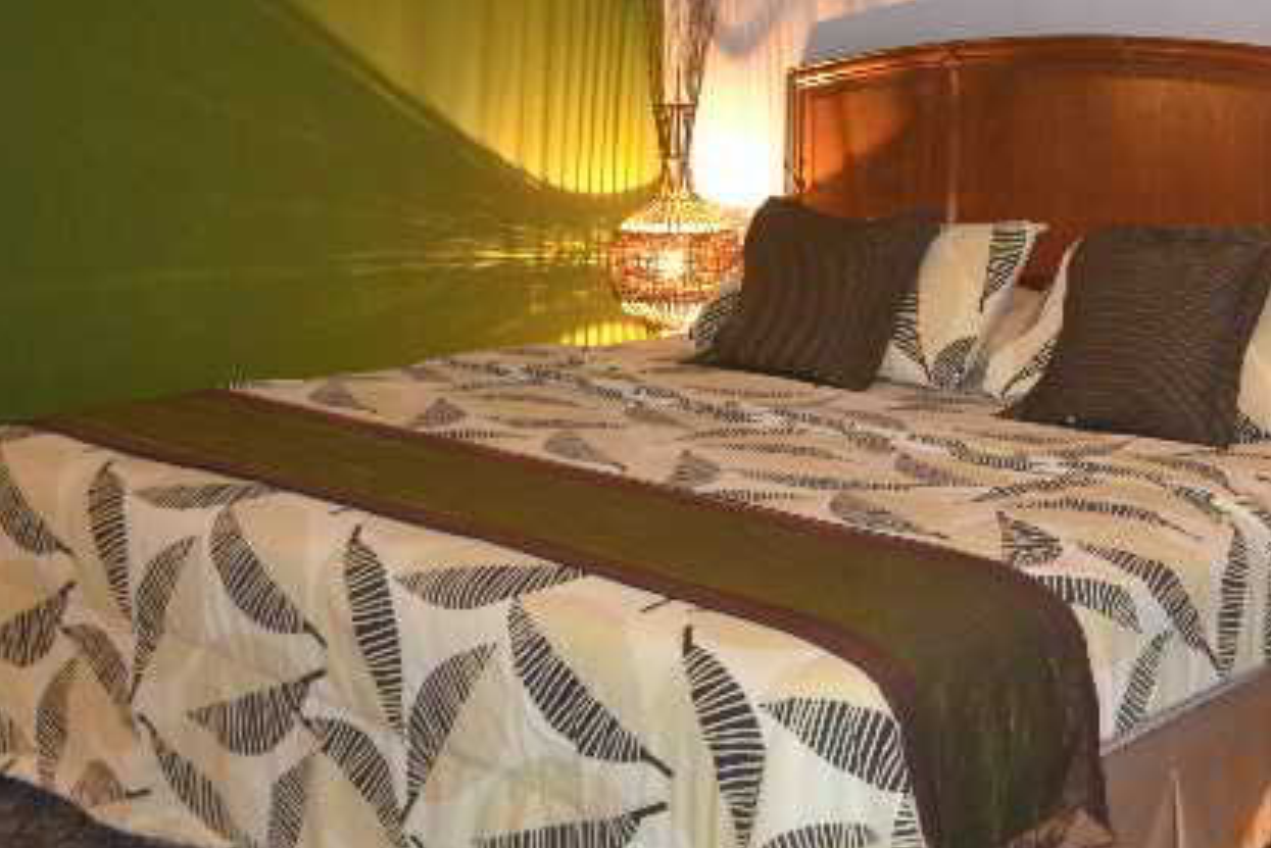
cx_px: 1063
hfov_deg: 36.5
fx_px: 1836
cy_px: 372
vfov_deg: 26.0
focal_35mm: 52
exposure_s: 1/10
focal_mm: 18
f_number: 3.5
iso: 800
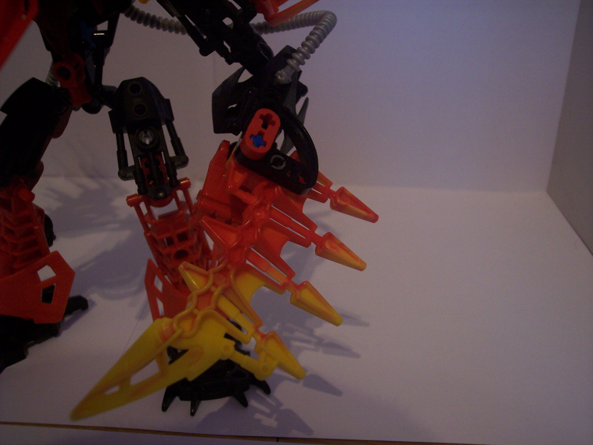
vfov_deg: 36.8
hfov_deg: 47.9
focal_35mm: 39
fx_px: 668
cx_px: 296
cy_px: 222
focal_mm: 8
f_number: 3.4
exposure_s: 1/8
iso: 200
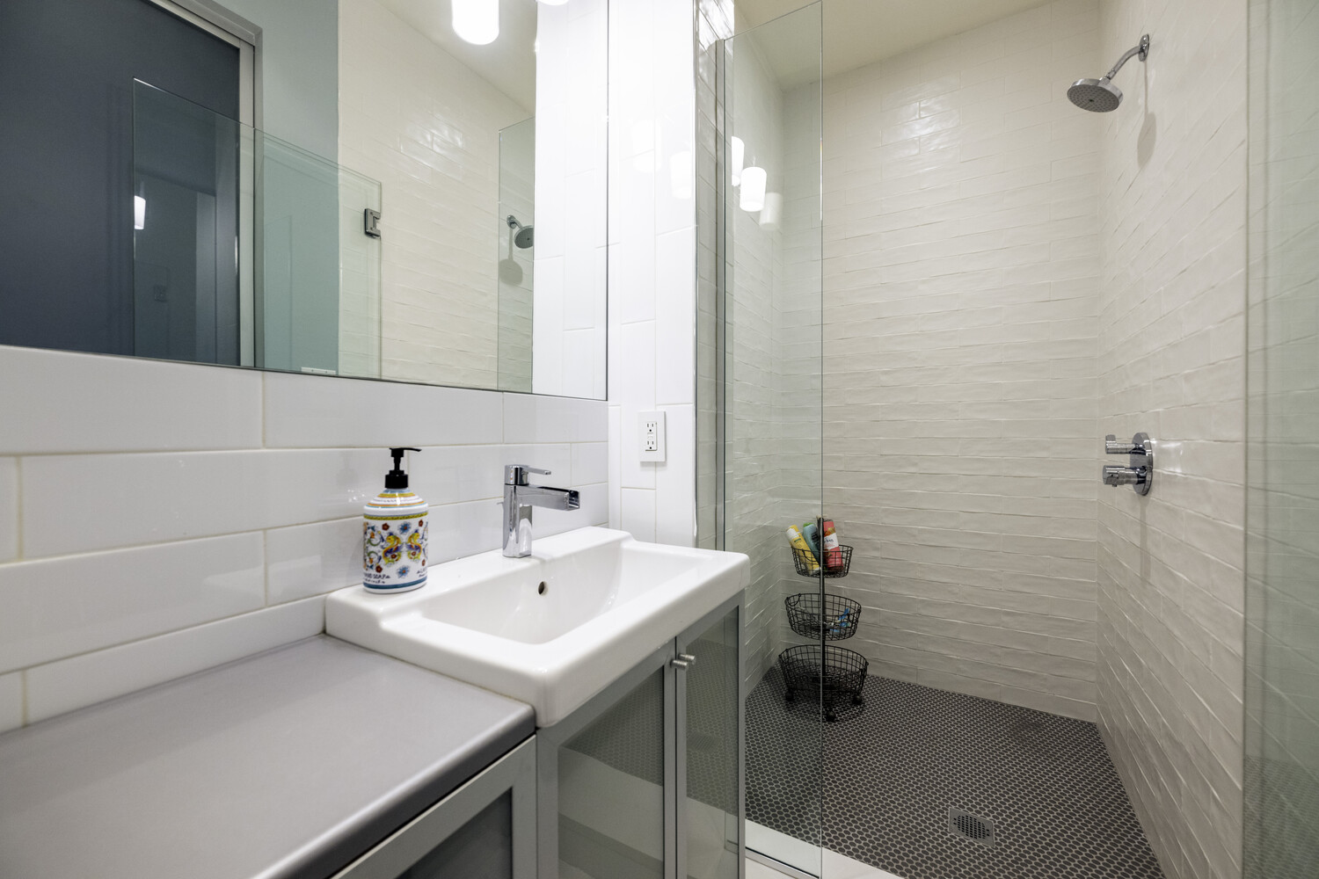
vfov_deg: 81.2
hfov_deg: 104.3
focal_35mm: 14
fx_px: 513
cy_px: 440
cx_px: 660
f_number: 5.6
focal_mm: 14
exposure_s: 1/25
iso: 800
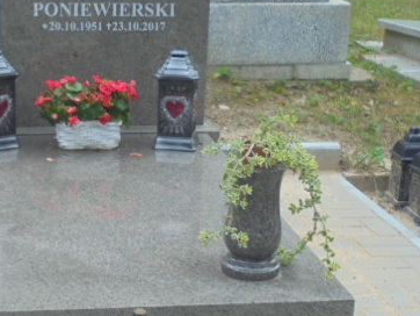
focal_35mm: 76
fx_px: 923
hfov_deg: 25.3
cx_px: 106
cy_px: 173
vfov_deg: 19.4
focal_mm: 7.8
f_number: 4.5
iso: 100
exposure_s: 1/60
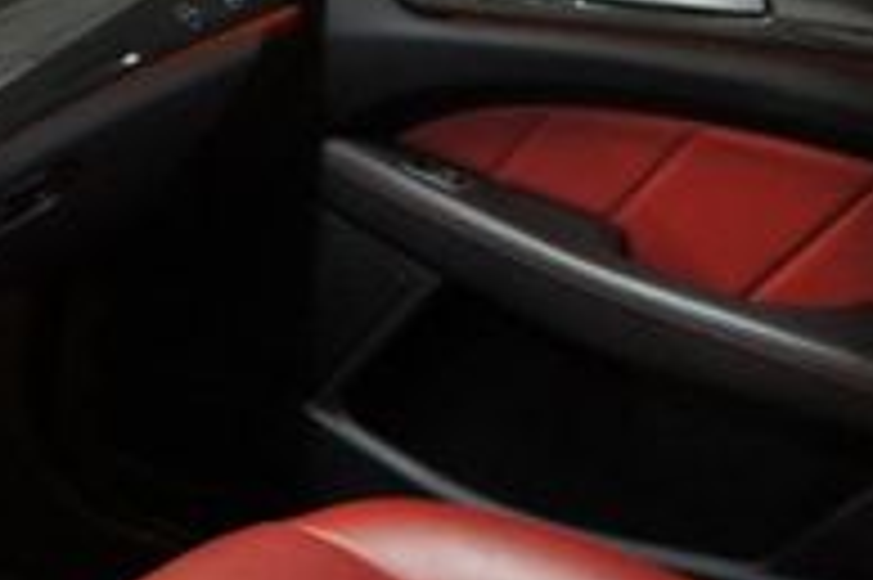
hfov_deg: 20.1
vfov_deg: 14.9
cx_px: -387
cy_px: 647
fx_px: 2156
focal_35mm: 89
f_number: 3.5
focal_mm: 18
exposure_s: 1/30
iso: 1000
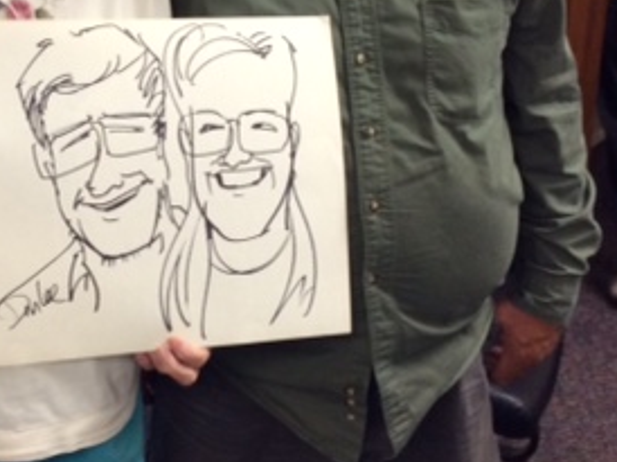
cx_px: 155
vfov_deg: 18.9
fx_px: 1371
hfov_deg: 25.1
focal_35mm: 77
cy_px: 77
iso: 100
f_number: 2.4
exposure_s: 1/24
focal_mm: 3.3
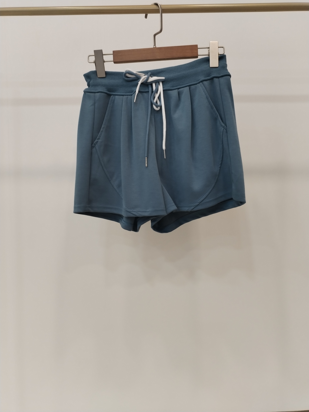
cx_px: 154
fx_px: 345
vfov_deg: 61.7
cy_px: 206
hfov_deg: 48.2
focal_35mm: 29
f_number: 1.8
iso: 253
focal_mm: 4.75
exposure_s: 1/60
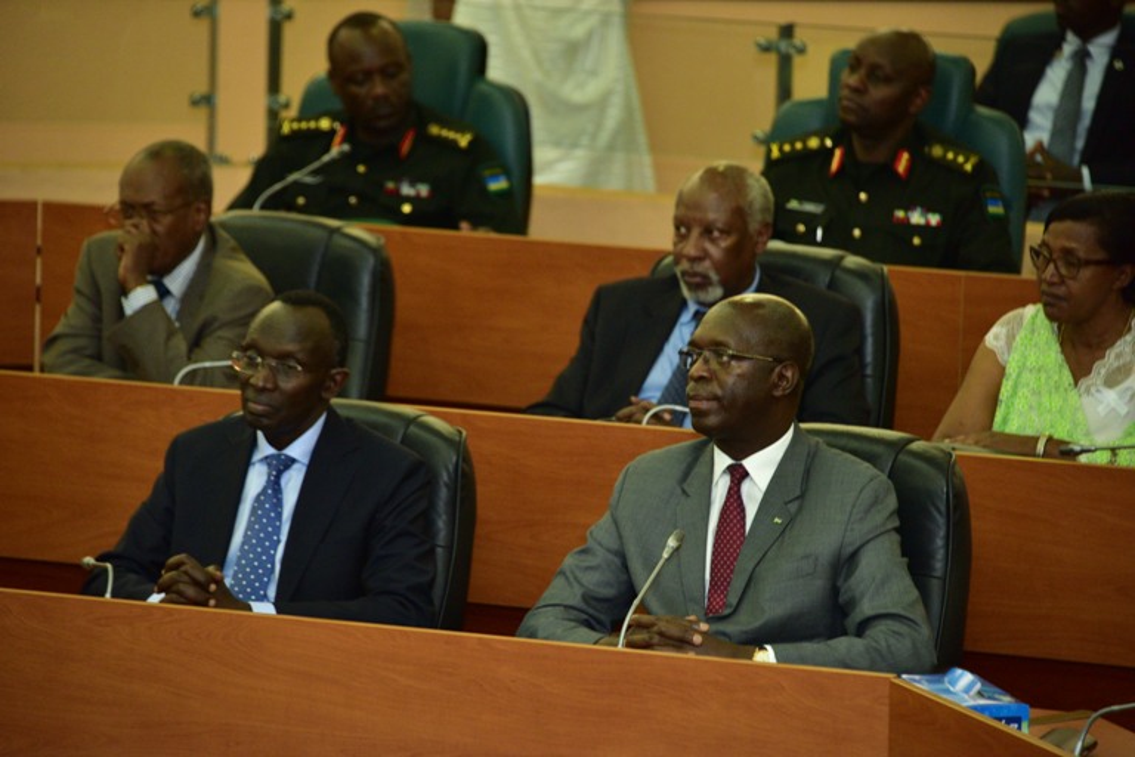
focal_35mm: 210
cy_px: 378
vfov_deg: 6.5
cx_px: 568
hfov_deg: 9.8
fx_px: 6620
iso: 2000
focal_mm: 210
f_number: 5.6
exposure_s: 1/60
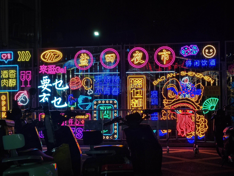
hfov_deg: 35.5
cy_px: 88
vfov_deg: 27.0
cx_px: 117
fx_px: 365
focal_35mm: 54
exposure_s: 1/100
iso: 125
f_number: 1.8
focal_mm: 6.14
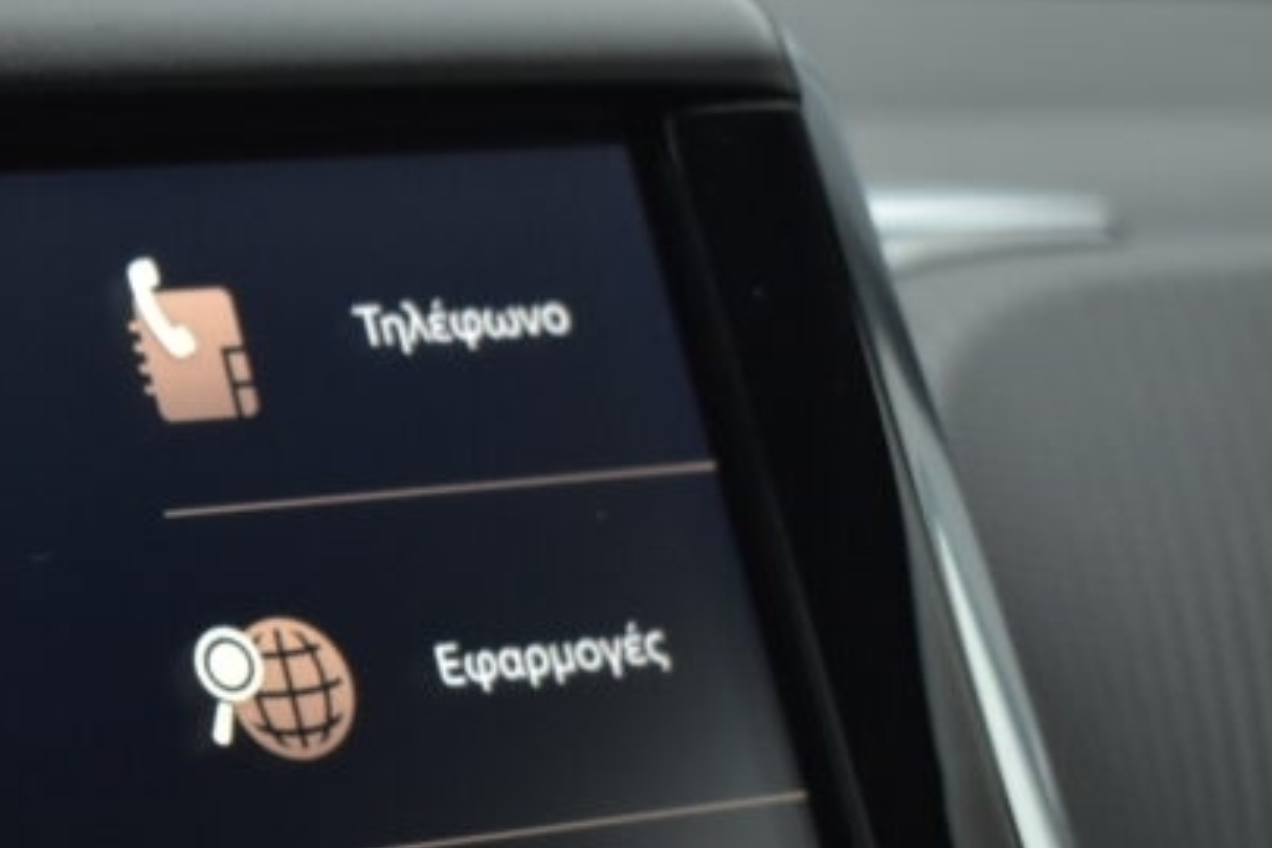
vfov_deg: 10.6
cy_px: 817
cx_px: -283
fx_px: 4558
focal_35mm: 129
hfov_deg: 15.3
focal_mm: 34
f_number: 4.5
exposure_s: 1/125
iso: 1600
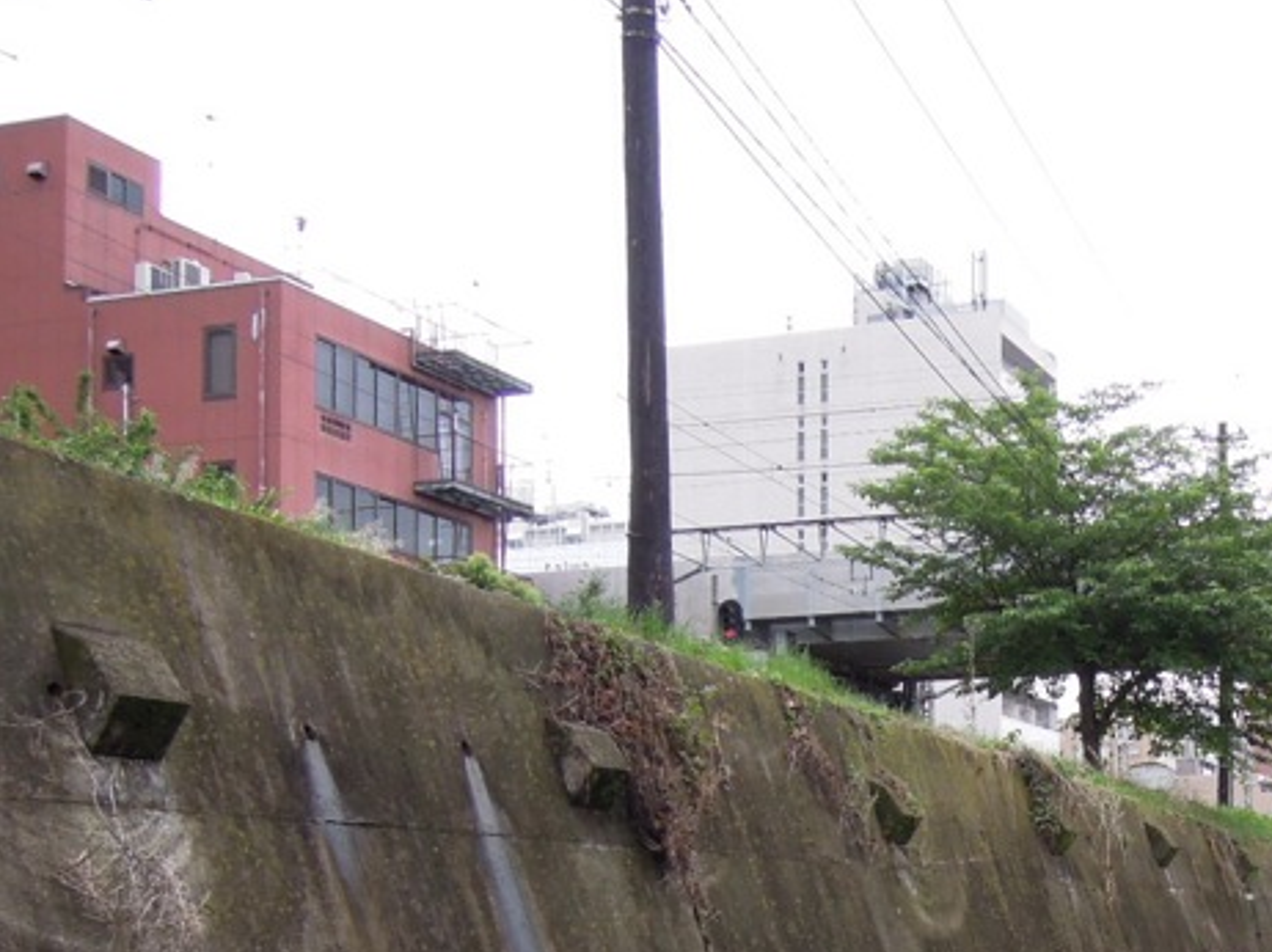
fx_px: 1910
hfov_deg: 35.3
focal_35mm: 52
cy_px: 900
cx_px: 1063
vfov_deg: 26.8
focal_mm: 4.3
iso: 200
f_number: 2.8
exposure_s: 1/30
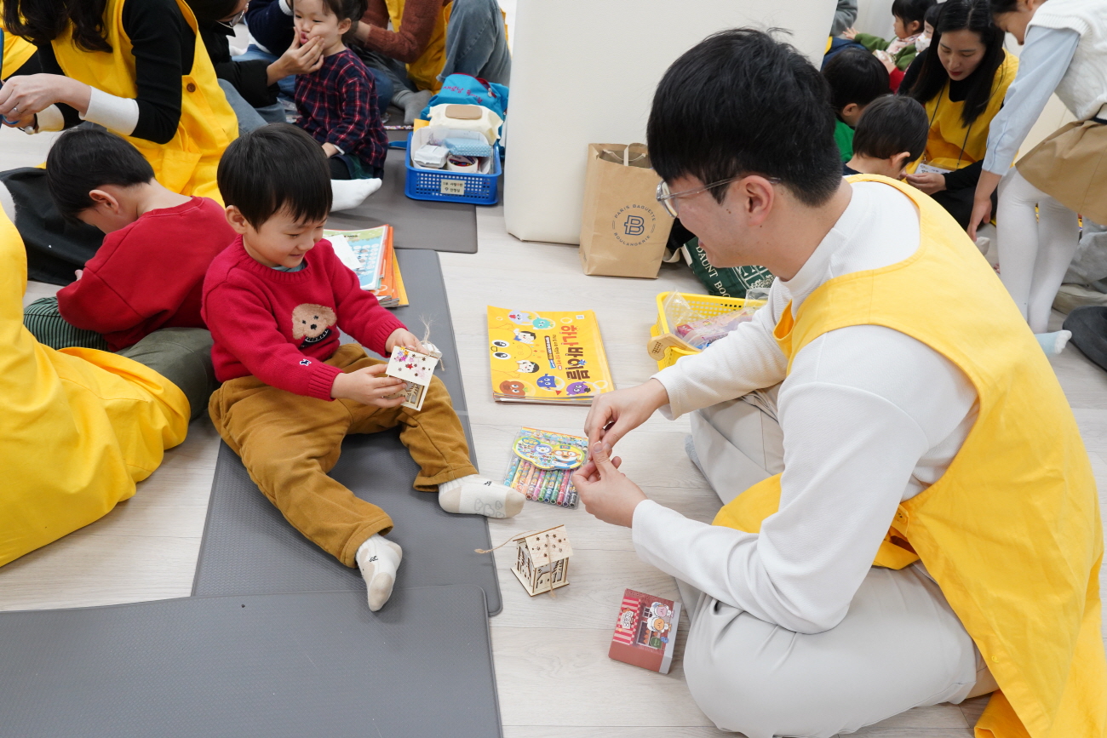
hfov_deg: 63.7
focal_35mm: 29
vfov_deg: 45.0
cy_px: 369
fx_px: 892
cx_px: 554
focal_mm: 29
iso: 2500
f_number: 7.1
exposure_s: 1/50
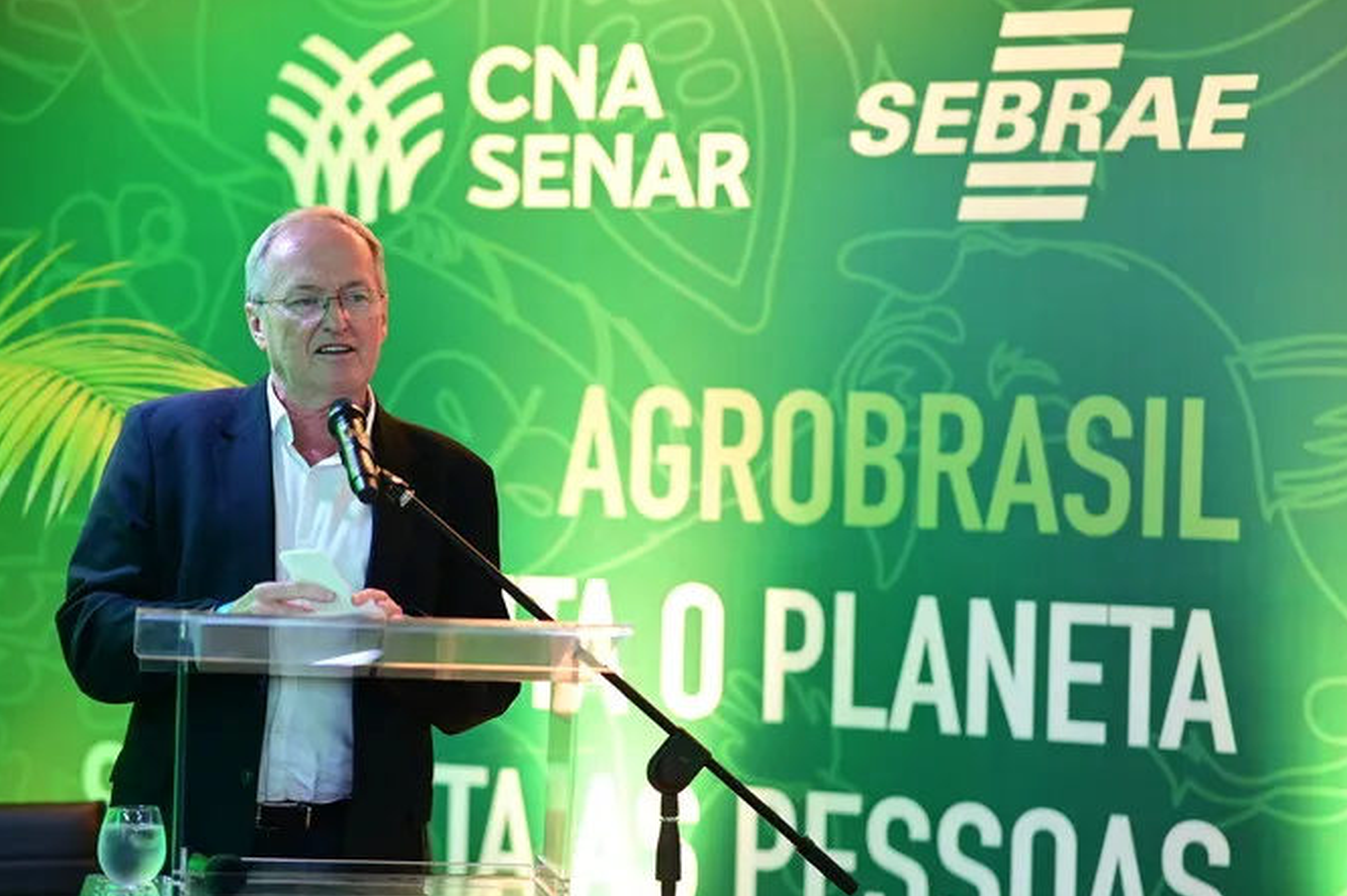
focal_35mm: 92
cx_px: 660
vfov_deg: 14.8
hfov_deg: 22.2
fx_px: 3440
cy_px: 481
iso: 800
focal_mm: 85
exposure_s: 1/200
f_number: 1.8
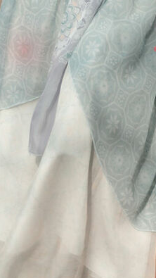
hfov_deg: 4.2
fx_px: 2119
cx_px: 334
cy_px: -189
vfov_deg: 7.3
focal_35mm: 288
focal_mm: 70
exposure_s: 1/1000
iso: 50
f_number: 2.8
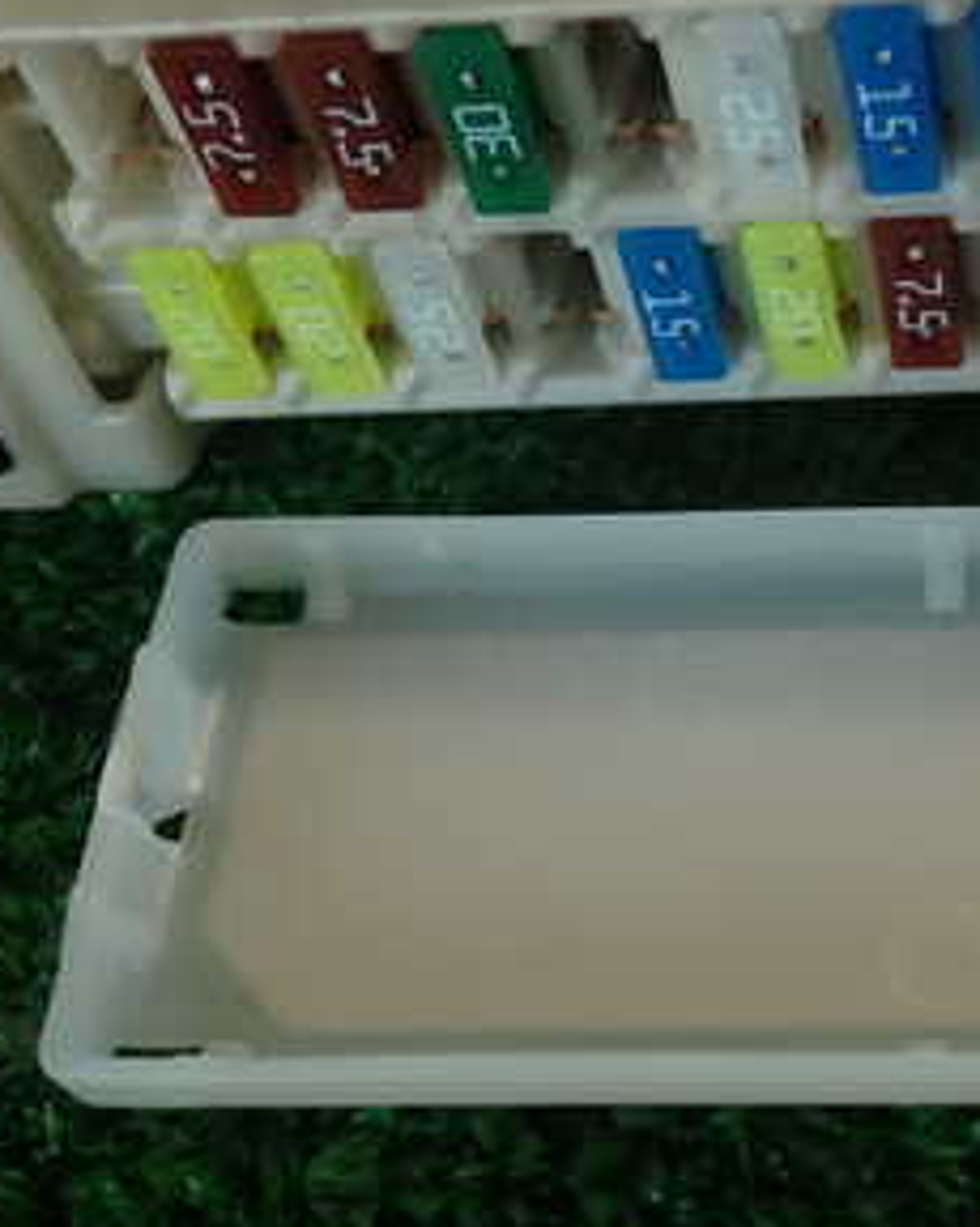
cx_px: 942
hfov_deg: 24.0
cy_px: 498
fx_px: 2214
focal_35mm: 61
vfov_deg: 30.9
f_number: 2.3
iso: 100
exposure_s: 1/80
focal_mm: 5.4
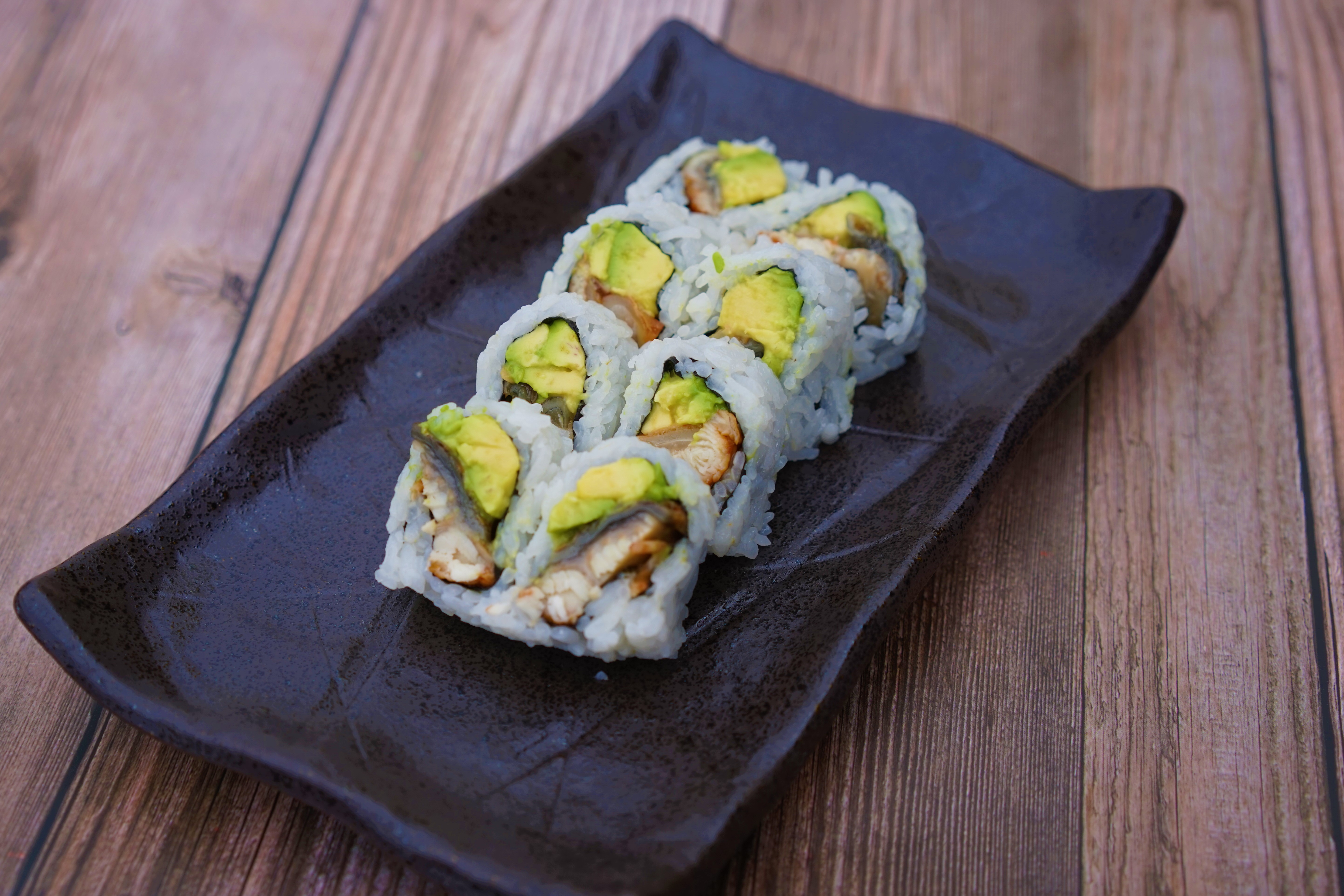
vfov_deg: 24.6
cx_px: 672
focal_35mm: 55
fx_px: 2053
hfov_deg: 36.2
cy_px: 448
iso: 100
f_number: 4.5
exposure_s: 1/320
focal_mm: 55
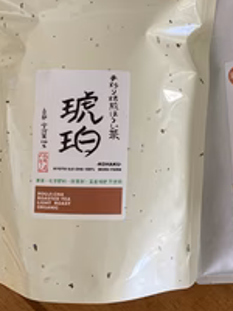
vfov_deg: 33.8
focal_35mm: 56
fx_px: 503
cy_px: 86
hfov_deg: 25.9
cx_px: 166
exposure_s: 1/60
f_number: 1.8
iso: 200
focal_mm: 3.99
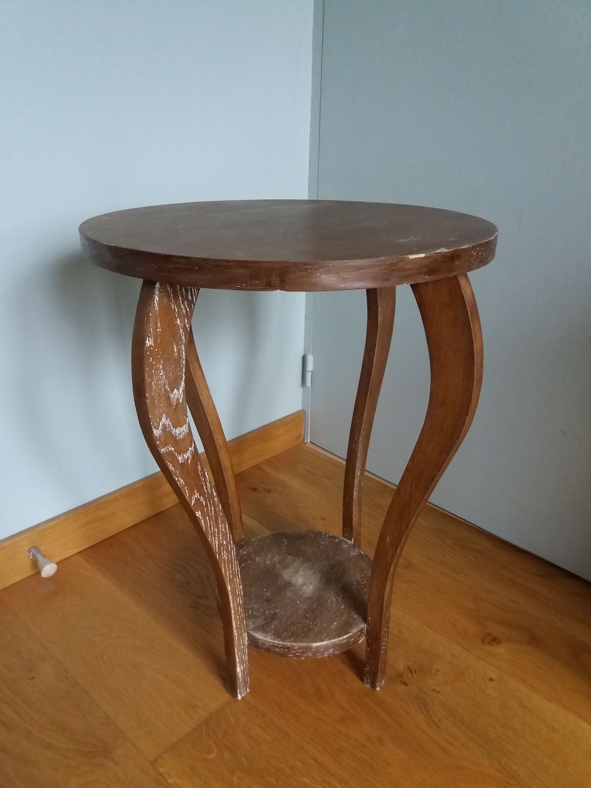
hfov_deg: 49.7
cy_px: 394
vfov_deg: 63.4
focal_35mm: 28
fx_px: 637
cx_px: 296
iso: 320
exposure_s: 1/17
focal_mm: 3.7
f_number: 1.9
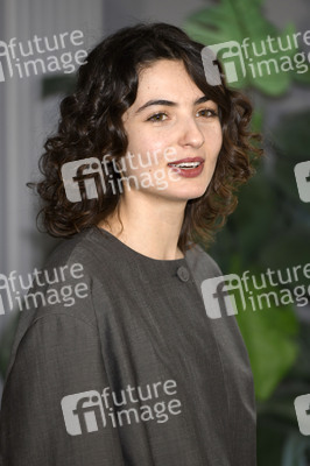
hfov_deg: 6.9
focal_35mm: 200
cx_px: 155
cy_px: 233
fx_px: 2588
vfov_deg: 10.3
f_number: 3.5
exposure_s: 1/320
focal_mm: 200
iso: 800
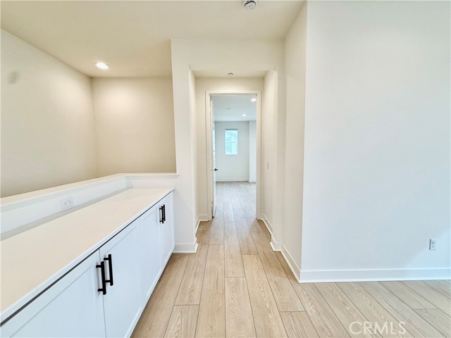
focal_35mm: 14
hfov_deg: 102.1
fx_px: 182
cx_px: 226
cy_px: 169
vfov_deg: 85.7
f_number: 2.2
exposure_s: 1/120
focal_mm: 2.22
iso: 64
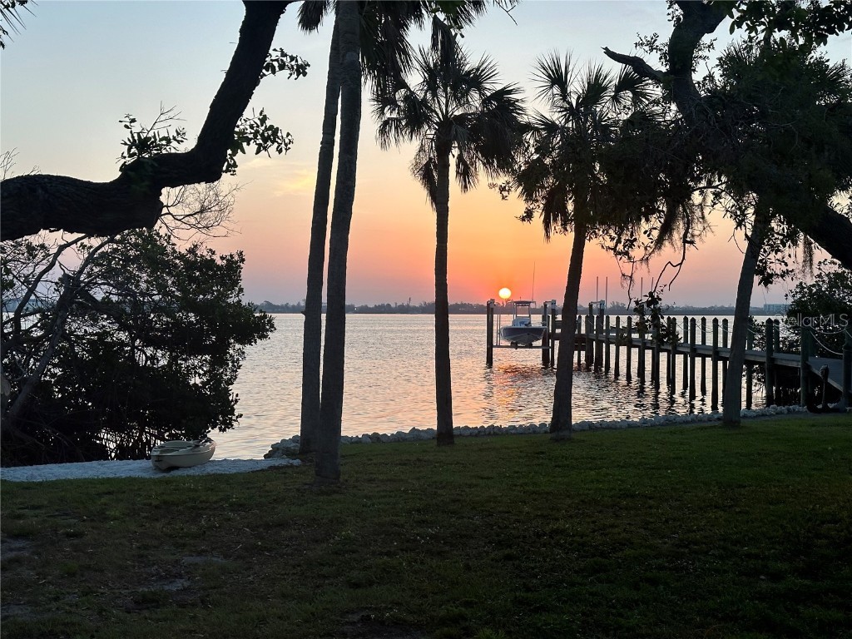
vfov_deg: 30.3
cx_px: 426
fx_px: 1181
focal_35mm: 48
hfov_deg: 39.7
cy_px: 320
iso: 64
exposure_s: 1/612
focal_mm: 6.86
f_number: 1.78
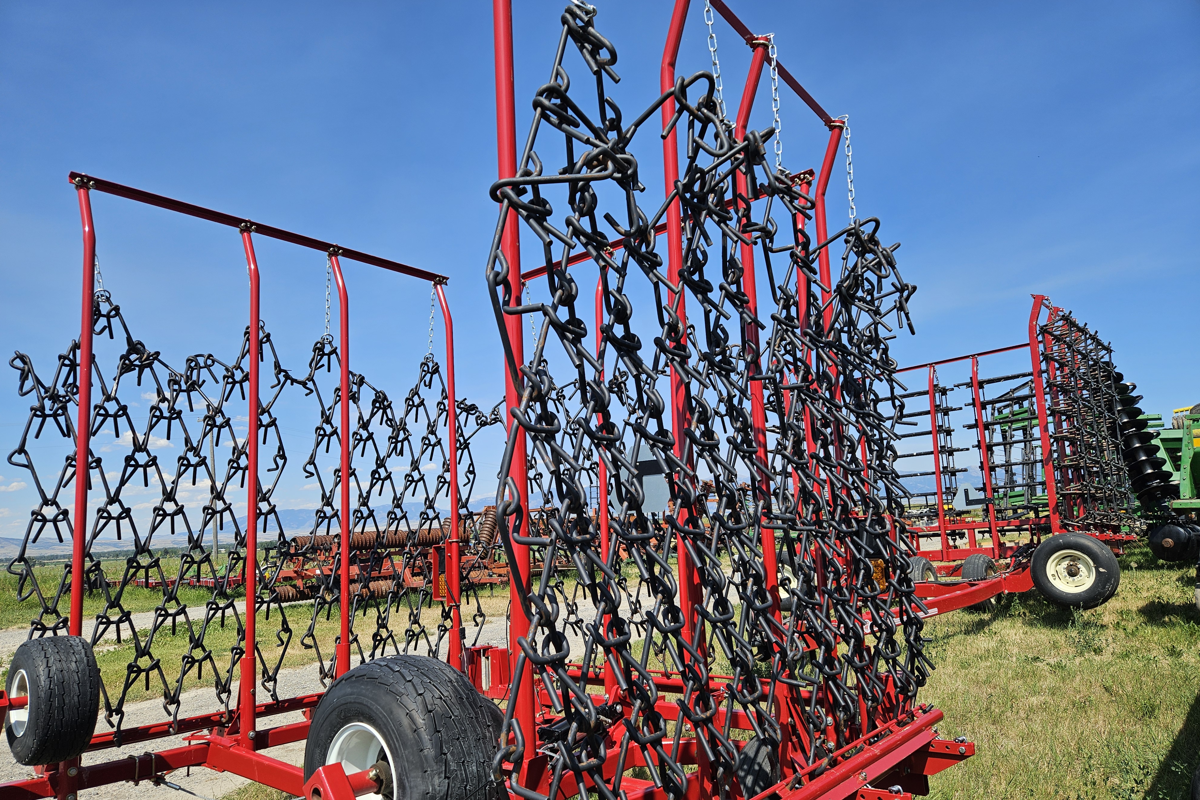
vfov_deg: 53.0
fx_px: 800
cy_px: 444
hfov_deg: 73.7
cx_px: 599
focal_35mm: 24
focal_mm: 5.4
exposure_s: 1/1869
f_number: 1.8
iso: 25
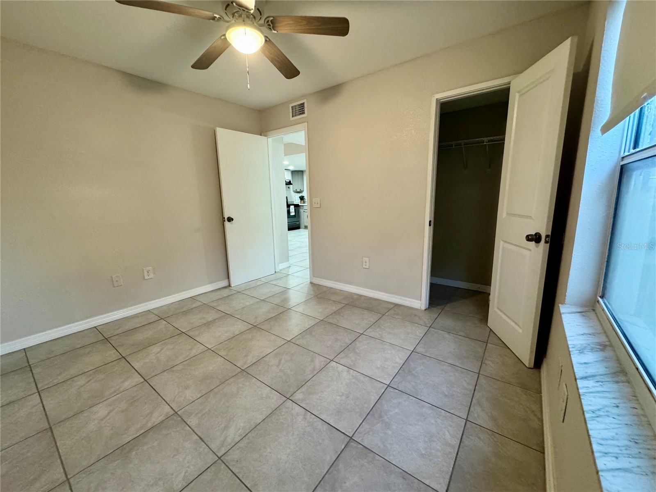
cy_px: 246
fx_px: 265
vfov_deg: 85.7
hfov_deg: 102.1
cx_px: 328
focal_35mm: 14
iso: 400
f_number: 2.2
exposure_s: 1/60
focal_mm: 2.22
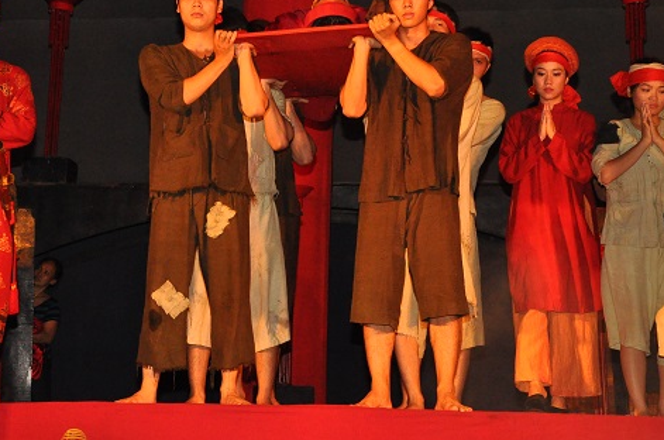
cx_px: 282
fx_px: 1970
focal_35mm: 107
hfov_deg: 19.1
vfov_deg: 12.7
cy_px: 137
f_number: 13
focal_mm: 48
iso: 2000
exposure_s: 1/60
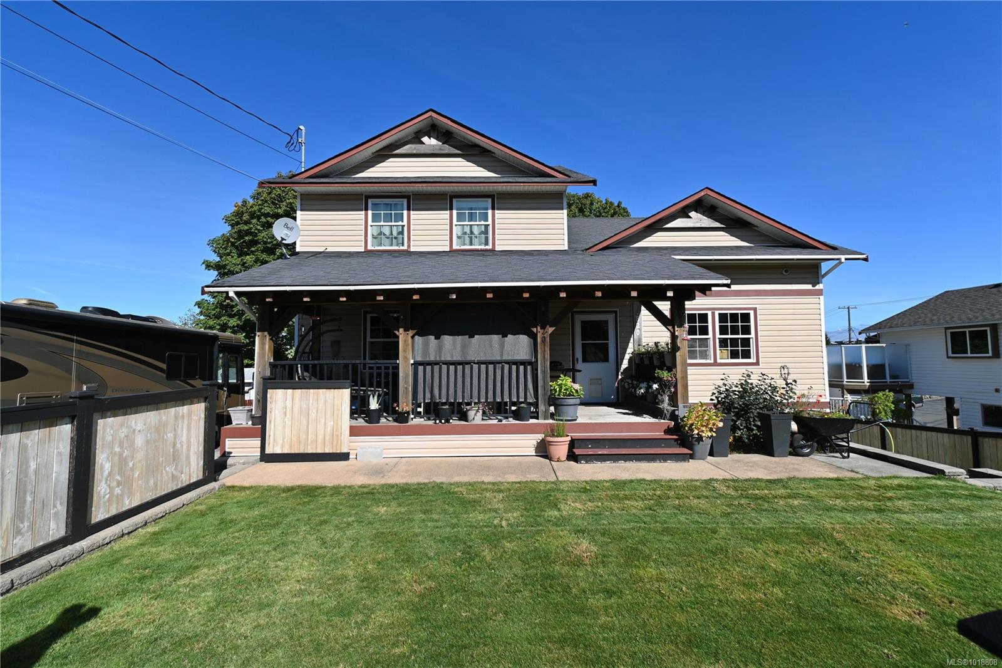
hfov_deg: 100.4
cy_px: 334
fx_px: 417
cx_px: 501
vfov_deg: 77.3
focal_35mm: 15
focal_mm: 10
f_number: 7.1
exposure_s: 1/400
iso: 100
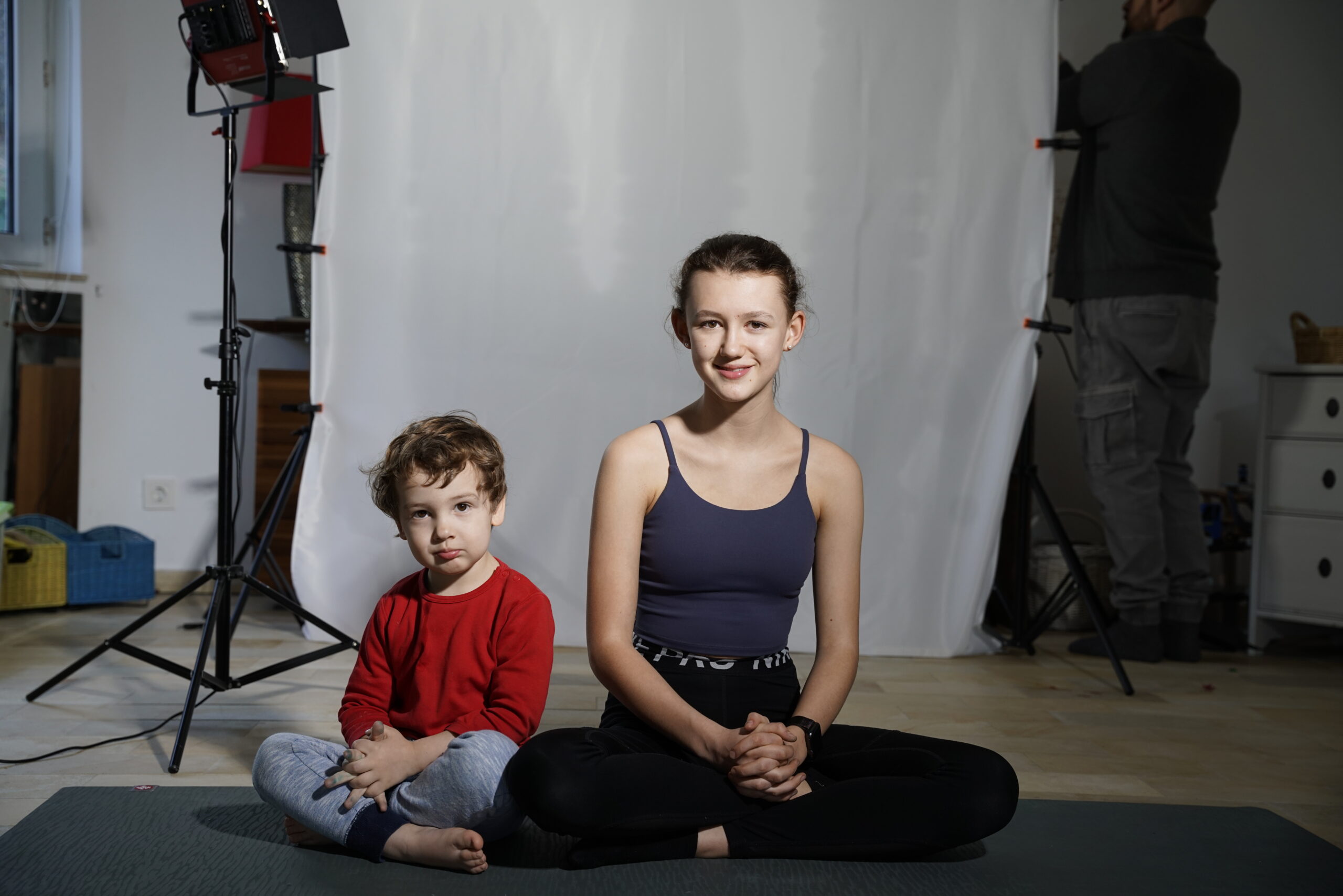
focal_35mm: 46
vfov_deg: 29.2
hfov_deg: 42.7
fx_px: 1720
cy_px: 448
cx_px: 672
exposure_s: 1/125
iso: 500
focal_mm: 46.1
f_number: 4
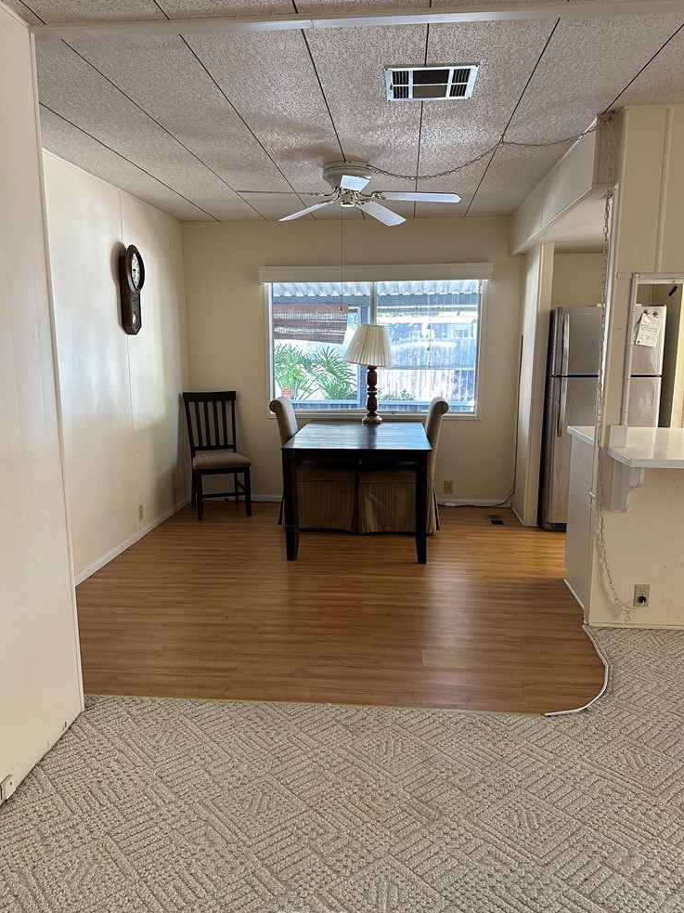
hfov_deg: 54.9
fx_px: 659
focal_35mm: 25
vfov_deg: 69.4
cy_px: 458
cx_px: 347
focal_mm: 6.86
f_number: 1.78
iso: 200
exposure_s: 1/120
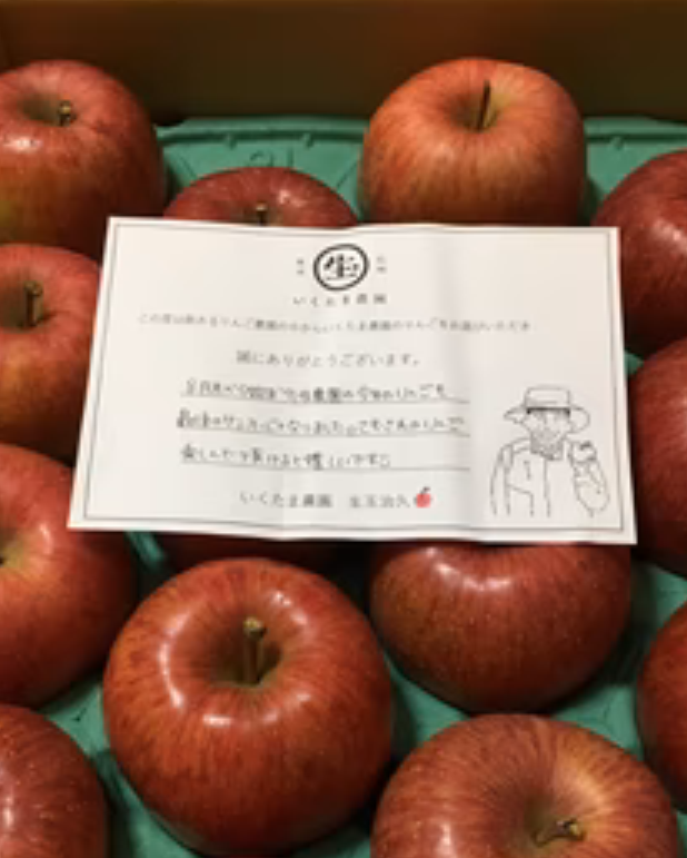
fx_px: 1117
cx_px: 330
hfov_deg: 34.2
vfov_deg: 41.6
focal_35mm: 44
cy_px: 548
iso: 64
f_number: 2.2
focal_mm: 4.15
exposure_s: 1/30
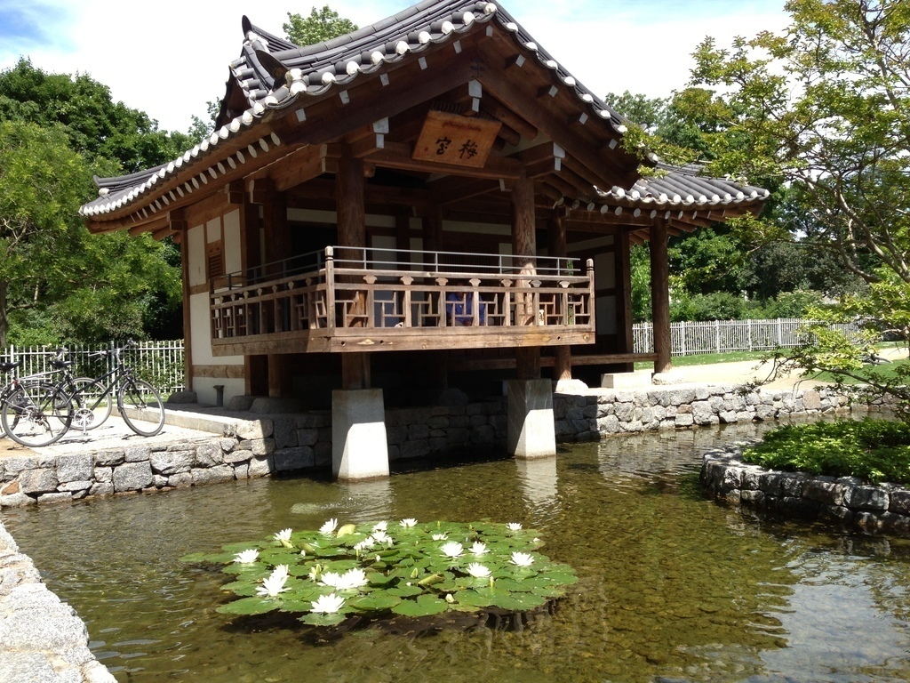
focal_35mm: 33
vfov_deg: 42.9
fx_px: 868
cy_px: 342
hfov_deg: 55.4
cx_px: 455
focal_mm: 4.13
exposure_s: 1/797
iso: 50
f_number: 2.4
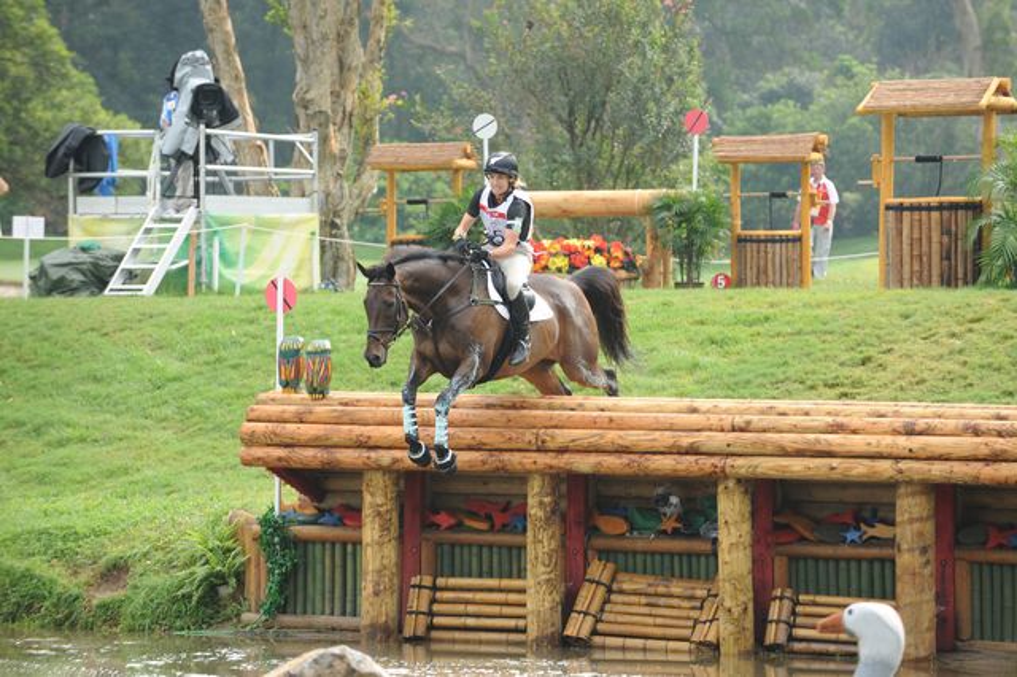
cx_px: 508
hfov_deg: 10.3
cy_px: 338
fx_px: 5647
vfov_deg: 6.9
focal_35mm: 200
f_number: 6.3
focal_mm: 200
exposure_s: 1/500
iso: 500
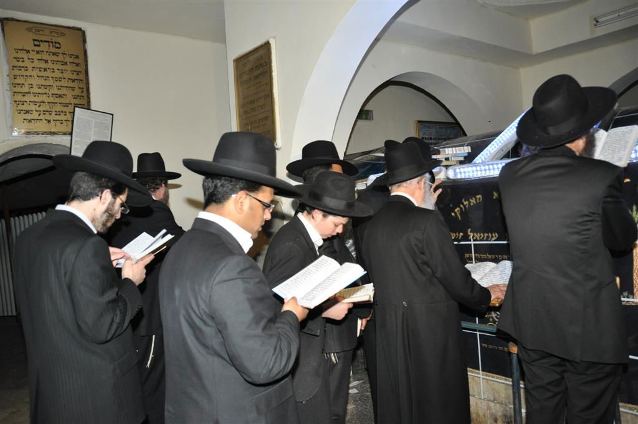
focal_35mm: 27
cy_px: 212
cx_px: 319
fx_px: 478
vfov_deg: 47.8
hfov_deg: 67.4
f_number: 4
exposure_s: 1/60
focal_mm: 18
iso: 800
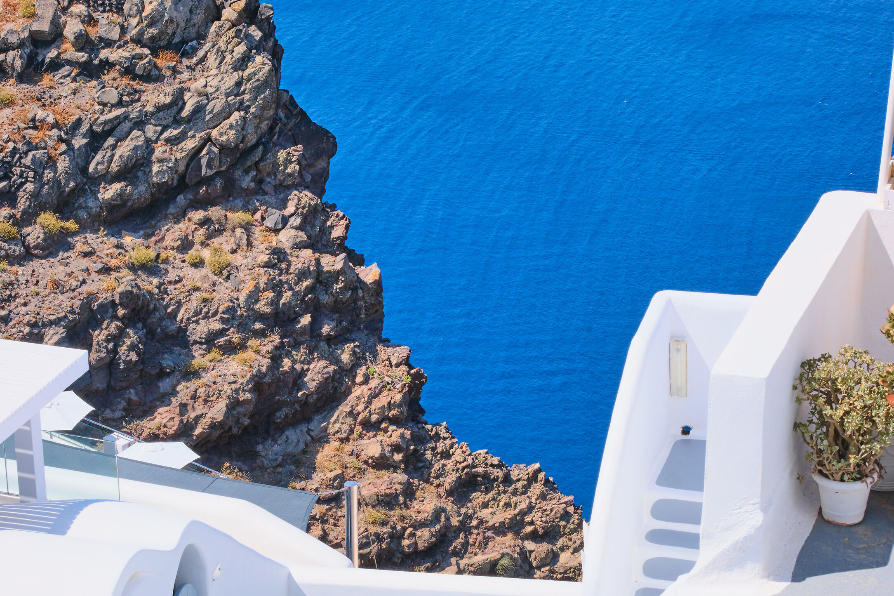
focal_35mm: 93
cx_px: 435
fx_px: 2309
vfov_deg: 14.7
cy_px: 314
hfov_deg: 21.9
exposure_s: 1/420
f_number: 14
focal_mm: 56
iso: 640
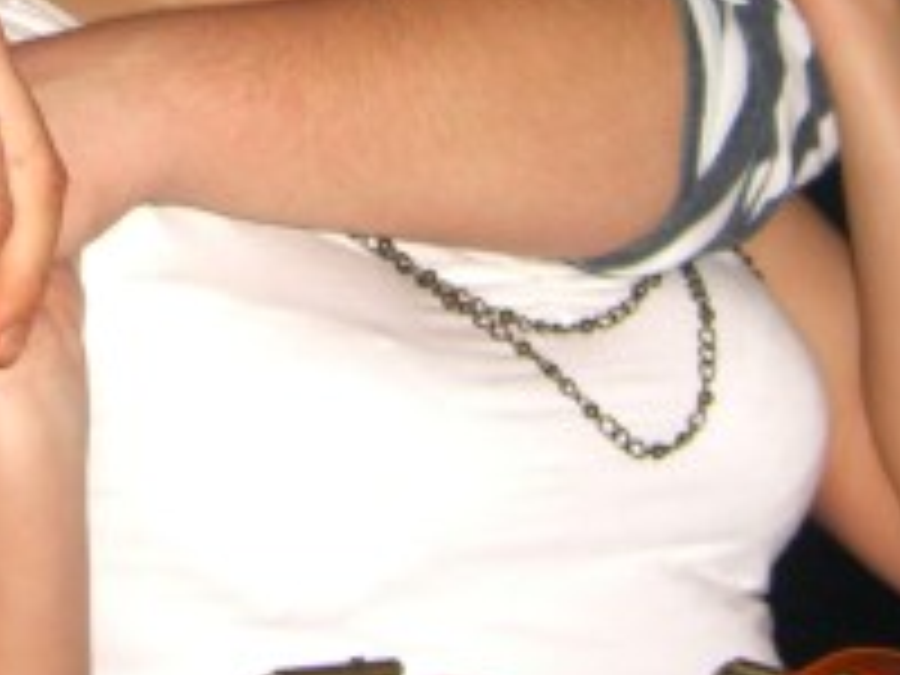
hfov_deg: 17.1
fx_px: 2964
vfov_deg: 12.6
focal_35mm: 114
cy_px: -171
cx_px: 140
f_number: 2.8
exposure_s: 1/60
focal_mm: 7.9
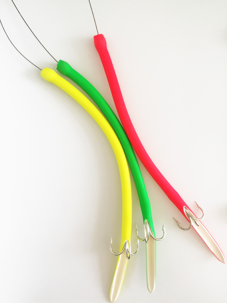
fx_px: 254
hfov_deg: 48.2
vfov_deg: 61.7
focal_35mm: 29
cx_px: 114
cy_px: 152
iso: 32
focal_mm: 4.15
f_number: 2.2
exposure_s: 1/40
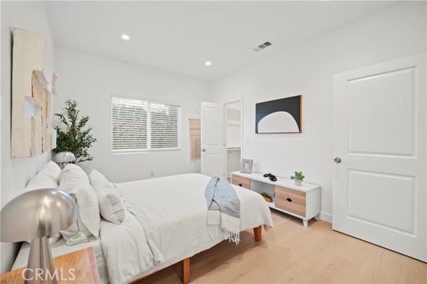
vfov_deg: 81.1
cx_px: 214
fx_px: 166
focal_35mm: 14
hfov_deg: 104.3
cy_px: 142
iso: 640
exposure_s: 1/4
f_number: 9
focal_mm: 14
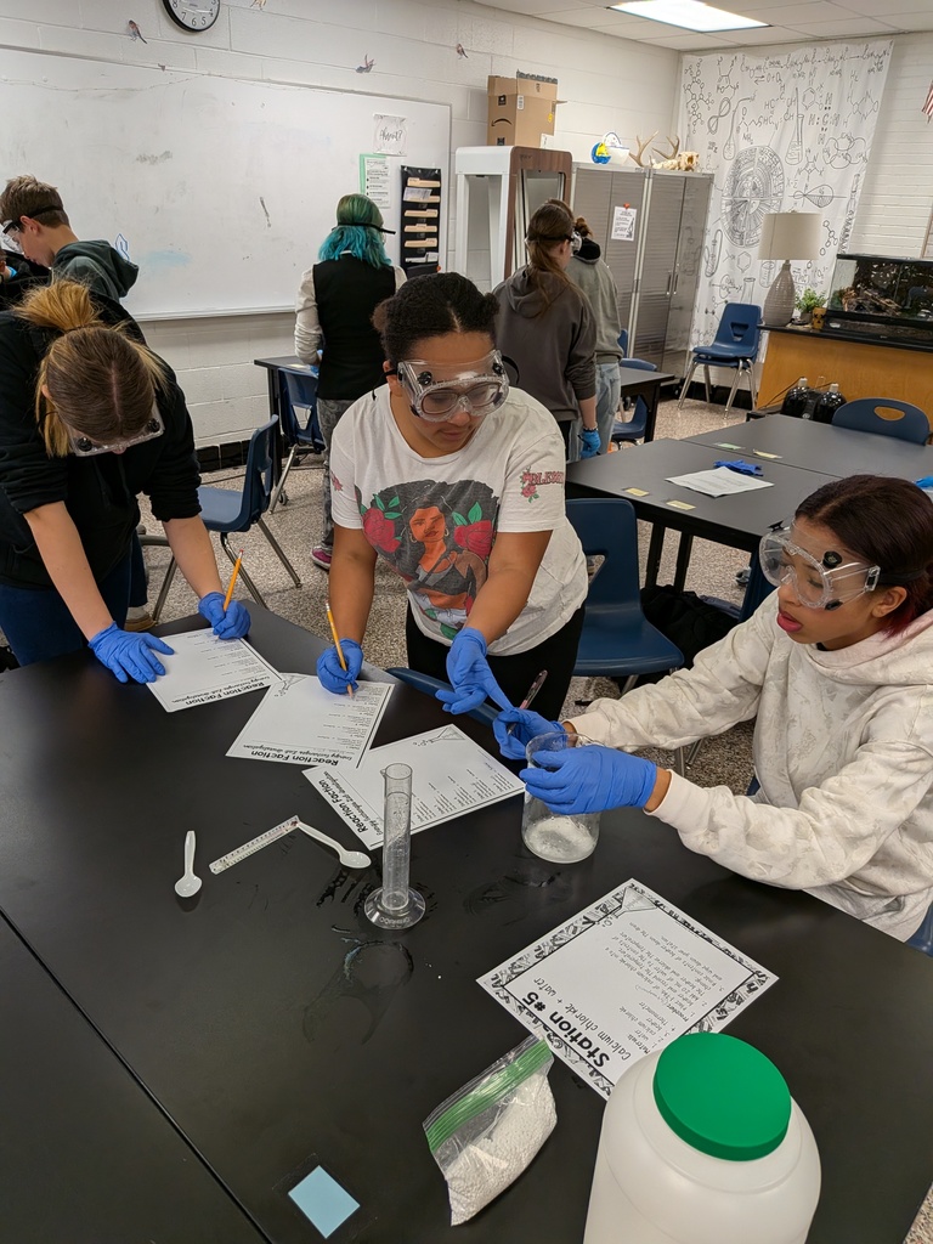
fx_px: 862
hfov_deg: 56.8
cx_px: 466
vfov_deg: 71.6
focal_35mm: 24
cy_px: 622
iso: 31
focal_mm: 4.53
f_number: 1.7
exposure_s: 1/155
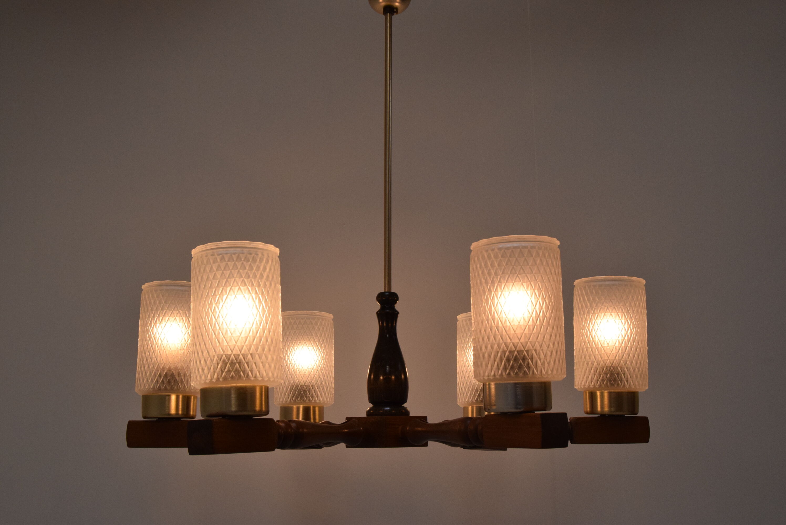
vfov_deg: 34.3
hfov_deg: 49.5
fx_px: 852
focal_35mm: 39
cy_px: 262
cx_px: 393
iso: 1600
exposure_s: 1/400
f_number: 10
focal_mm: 26
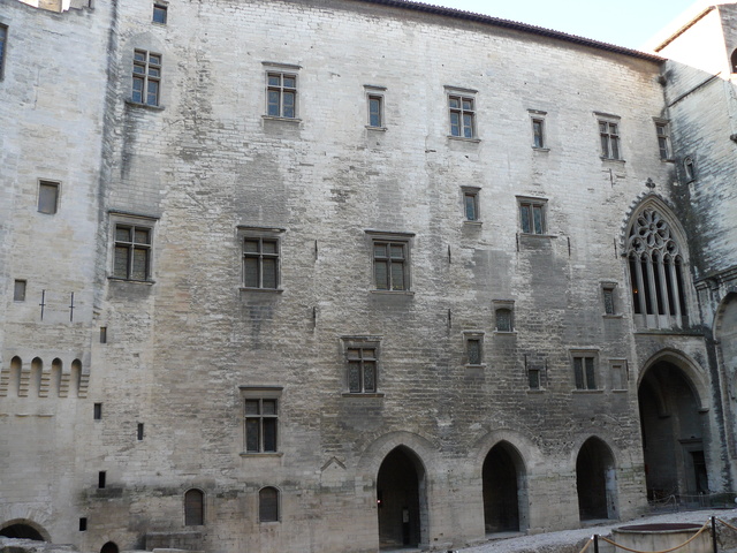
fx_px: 766
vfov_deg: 39.7
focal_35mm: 36
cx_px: 368
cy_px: 276
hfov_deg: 51.4
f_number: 3.2
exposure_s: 1/100
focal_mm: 6
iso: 100
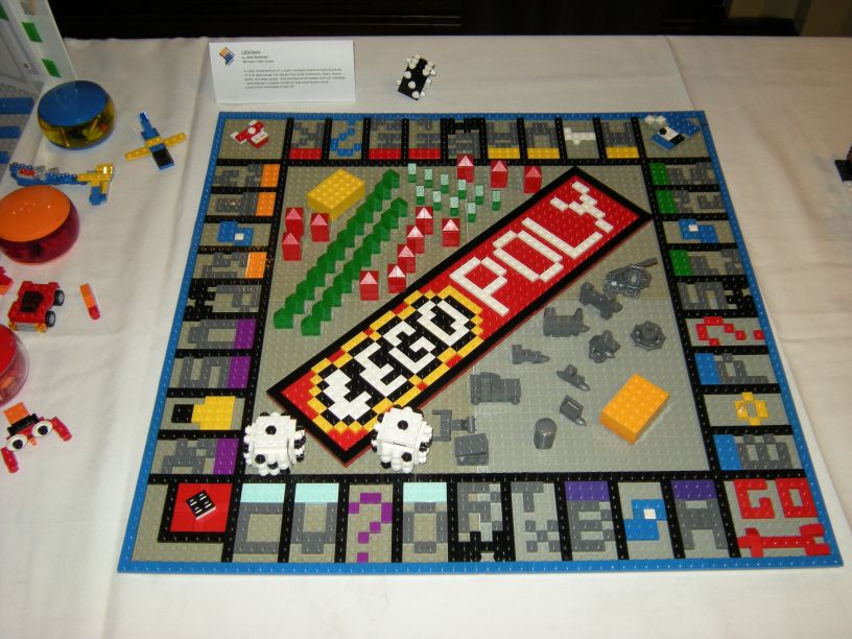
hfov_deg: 49.0
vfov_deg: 37.7
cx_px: 426
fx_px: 935
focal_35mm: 38
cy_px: 320
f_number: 3.2
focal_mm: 6.3
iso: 64
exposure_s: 1/30
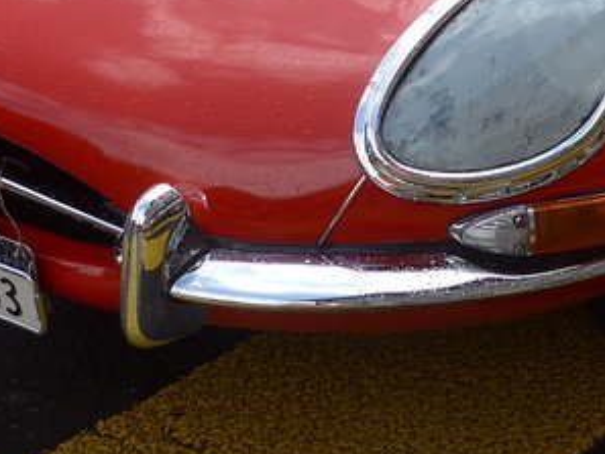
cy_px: -204
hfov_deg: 16.7
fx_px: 2046
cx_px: 495
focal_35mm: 117
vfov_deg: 12.1
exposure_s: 1/800
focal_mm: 6
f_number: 2.8
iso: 80
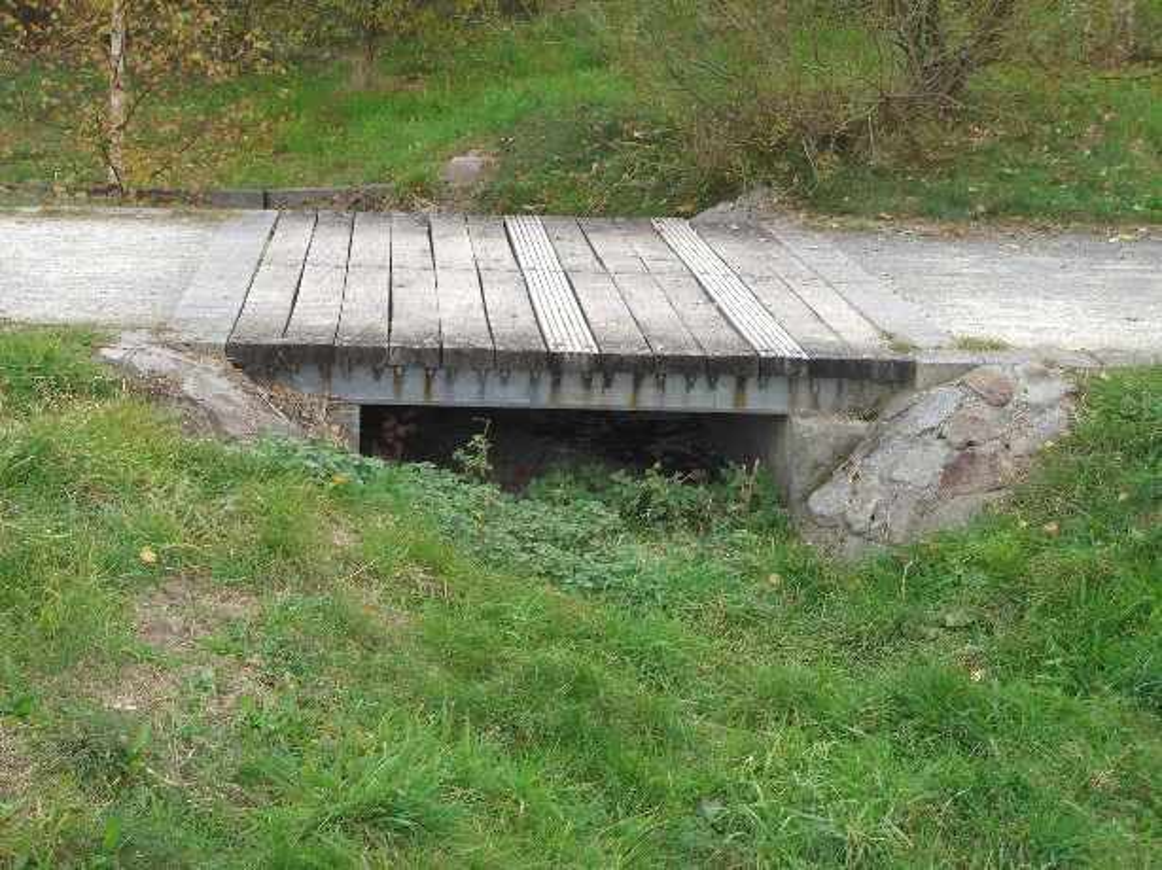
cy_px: 435
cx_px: 581
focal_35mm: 68
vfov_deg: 21.6
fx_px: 2282
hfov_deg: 28.6
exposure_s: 1/60
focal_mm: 14.2
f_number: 4
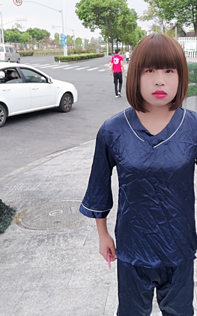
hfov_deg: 29.7
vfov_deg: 47.2
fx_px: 361
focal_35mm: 42
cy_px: 148
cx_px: 163
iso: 50
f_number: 2
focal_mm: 3.46
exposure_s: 1/145
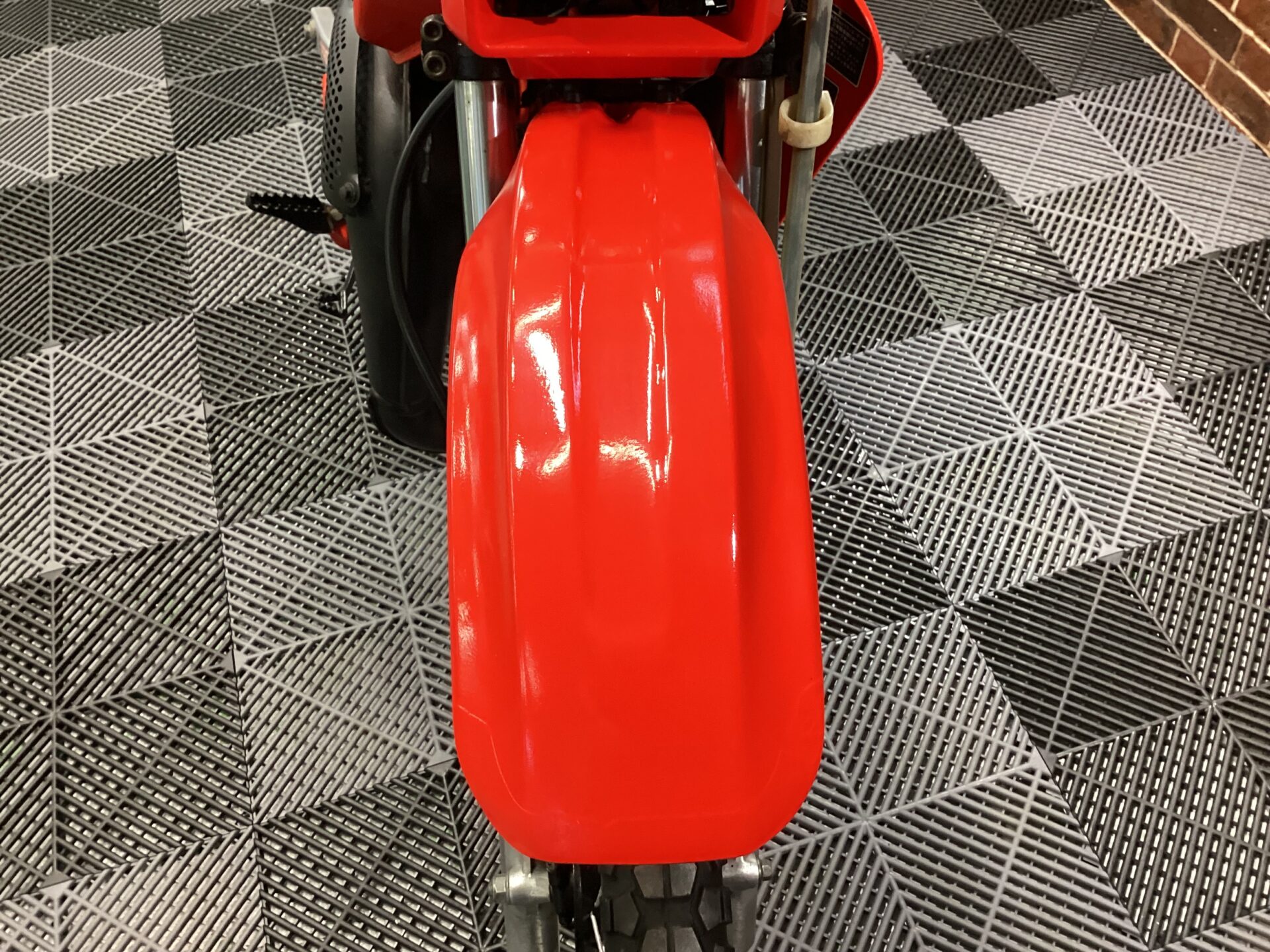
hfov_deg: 58.4
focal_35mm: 31
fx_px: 1137
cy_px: 476
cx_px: 635
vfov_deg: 45.4
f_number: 2.4
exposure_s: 1/40
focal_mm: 3.3
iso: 320
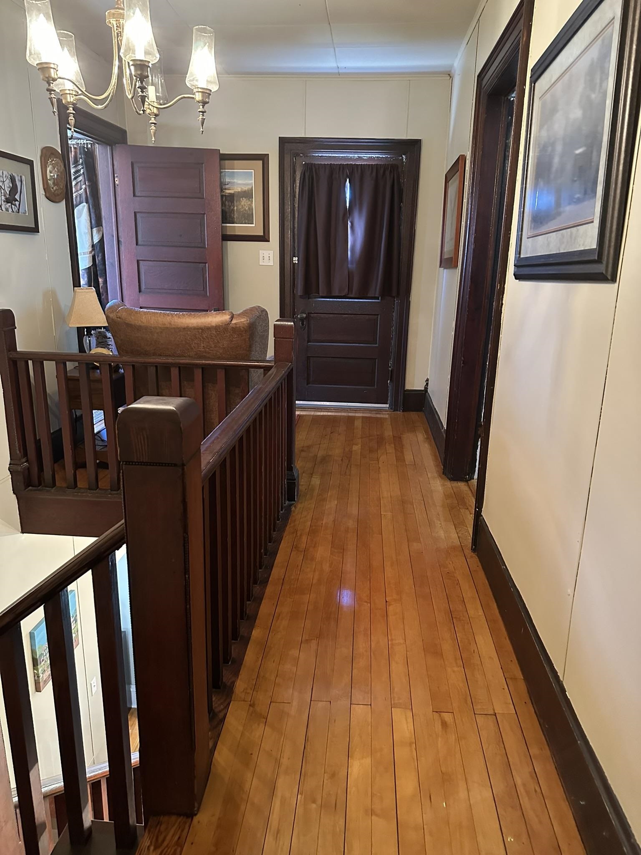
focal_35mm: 24
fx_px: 593
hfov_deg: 56.8
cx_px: 320
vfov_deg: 71.6
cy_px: 428
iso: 800
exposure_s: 1/40
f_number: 1.78
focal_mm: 6.86
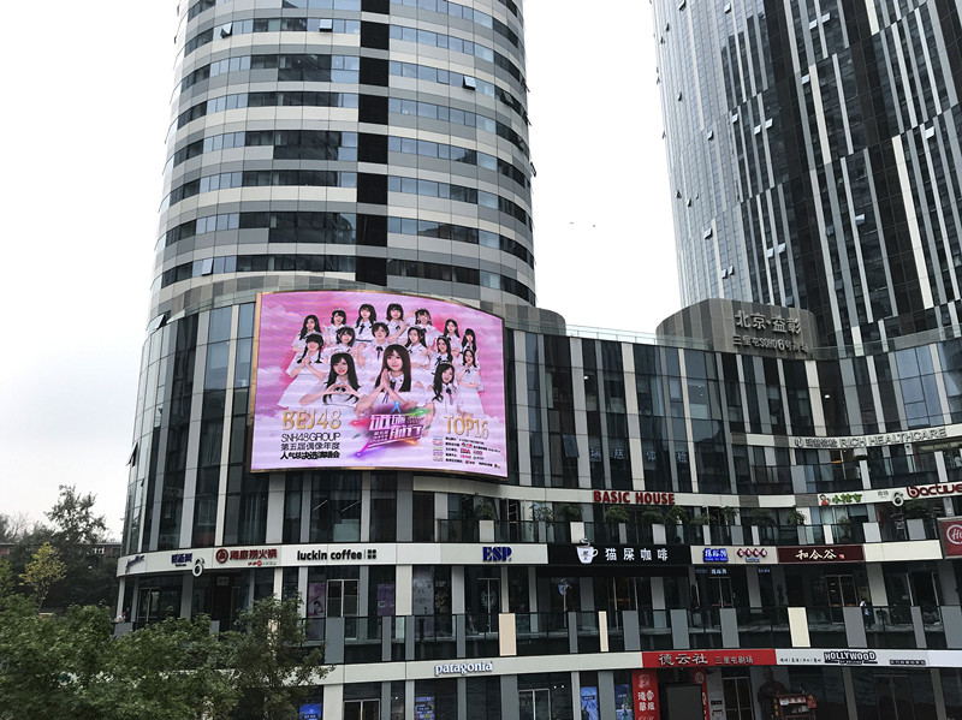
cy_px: 360
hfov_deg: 63.5
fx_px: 778
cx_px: 481
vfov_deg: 49.7
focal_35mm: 28
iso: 20
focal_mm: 3.99
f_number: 1.8
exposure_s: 1/958
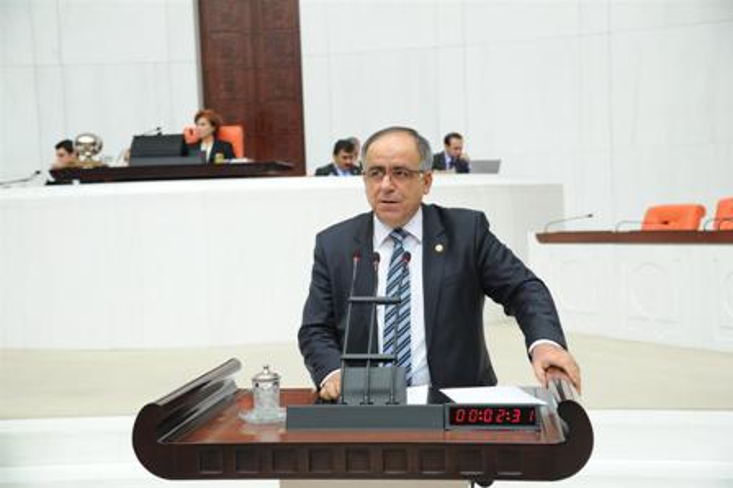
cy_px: 244
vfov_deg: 27.0
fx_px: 1017
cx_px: 366
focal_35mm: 50
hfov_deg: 39.6
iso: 800
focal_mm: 50
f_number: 4.5
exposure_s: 1/50
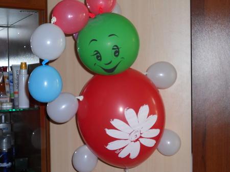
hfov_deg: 35.5
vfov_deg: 27.1
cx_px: 115
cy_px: 86
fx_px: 359
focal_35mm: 54
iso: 200
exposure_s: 1/30
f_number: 4.8
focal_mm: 9.8
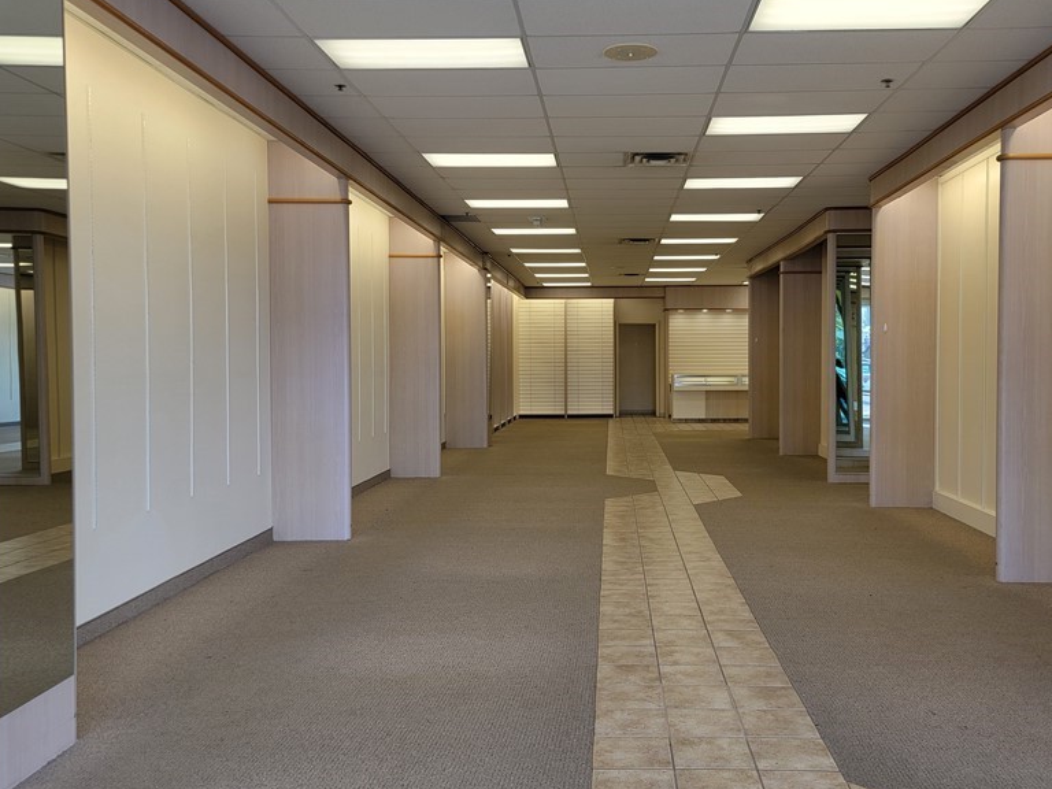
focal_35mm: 32
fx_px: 972
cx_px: 603
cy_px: 378
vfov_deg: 44.2
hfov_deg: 56.6
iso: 32
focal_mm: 6.7
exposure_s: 1/120
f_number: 1.8
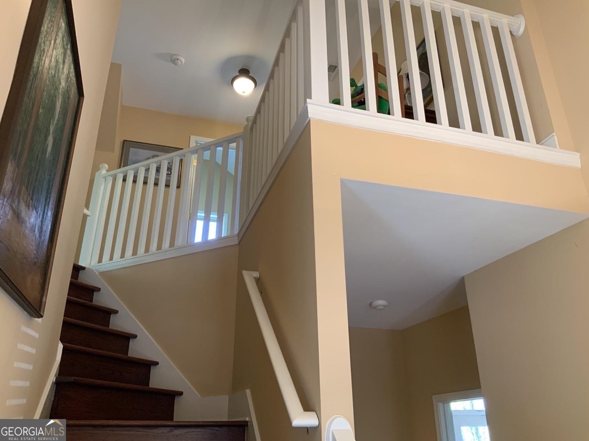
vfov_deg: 48.2
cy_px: 220
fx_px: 493
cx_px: 294
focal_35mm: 29
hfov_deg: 61.7
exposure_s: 1/60
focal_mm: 3
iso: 160
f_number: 1.8
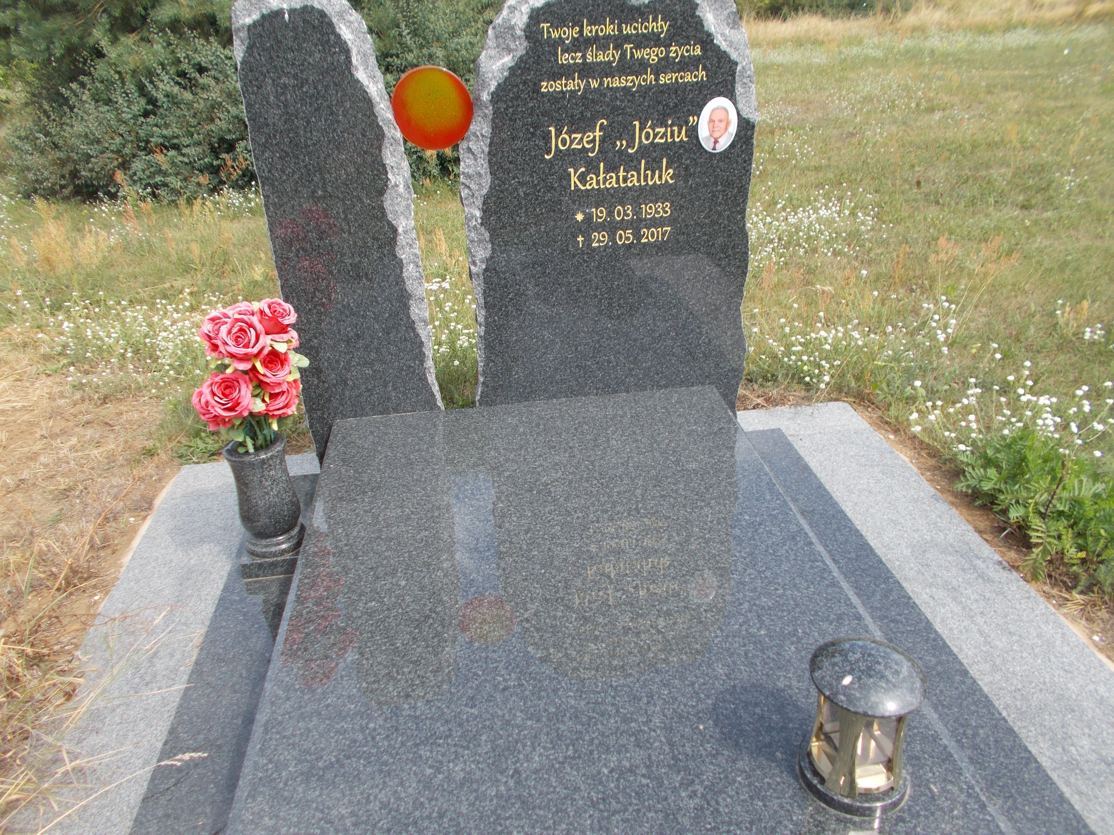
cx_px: 557
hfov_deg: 67.3
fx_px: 837
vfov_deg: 53.1
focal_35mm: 26
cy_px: 418
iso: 80
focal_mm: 4.6
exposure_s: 1/400
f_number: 3.2
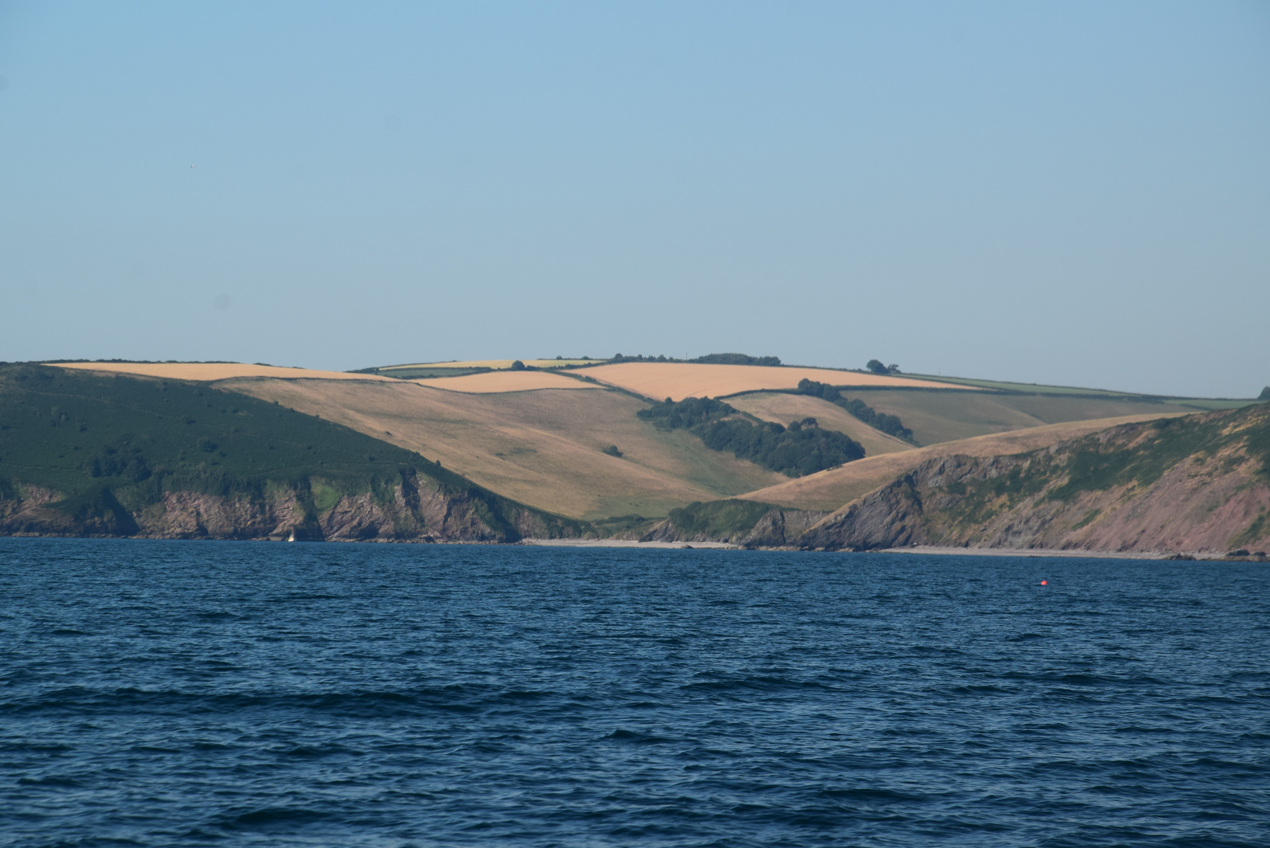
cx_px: 635
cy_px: 424
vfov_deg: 8.7
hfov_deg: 13.0
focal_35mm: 158
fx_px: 5557
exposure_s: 1/400
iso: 400
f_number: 11
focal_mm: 105
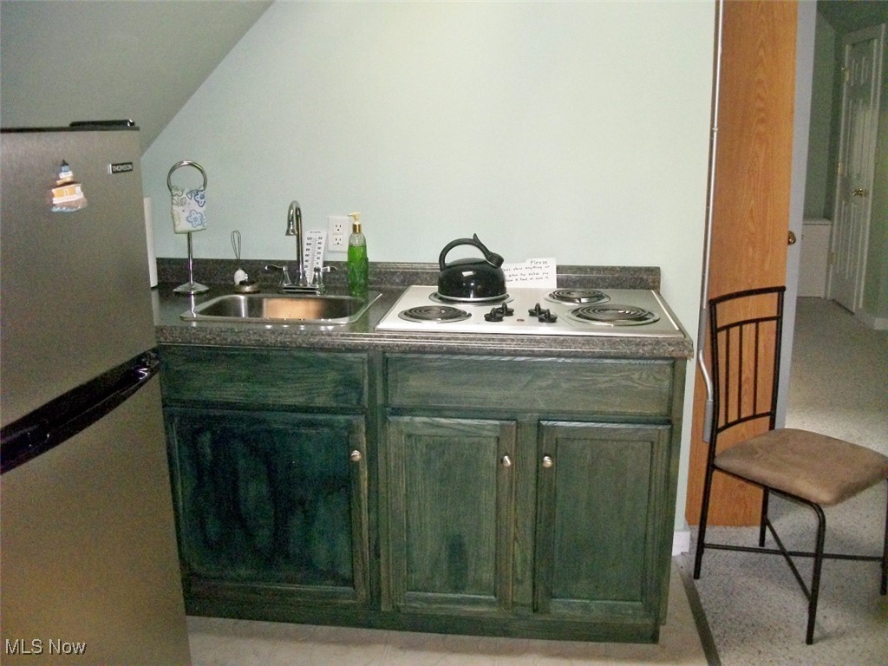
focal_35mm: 32
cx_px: 444
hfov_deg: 56.8
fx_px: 821
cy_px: 333
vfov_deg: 44.2
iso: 400
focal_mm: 5.7
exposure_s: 1/125
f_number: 2.9
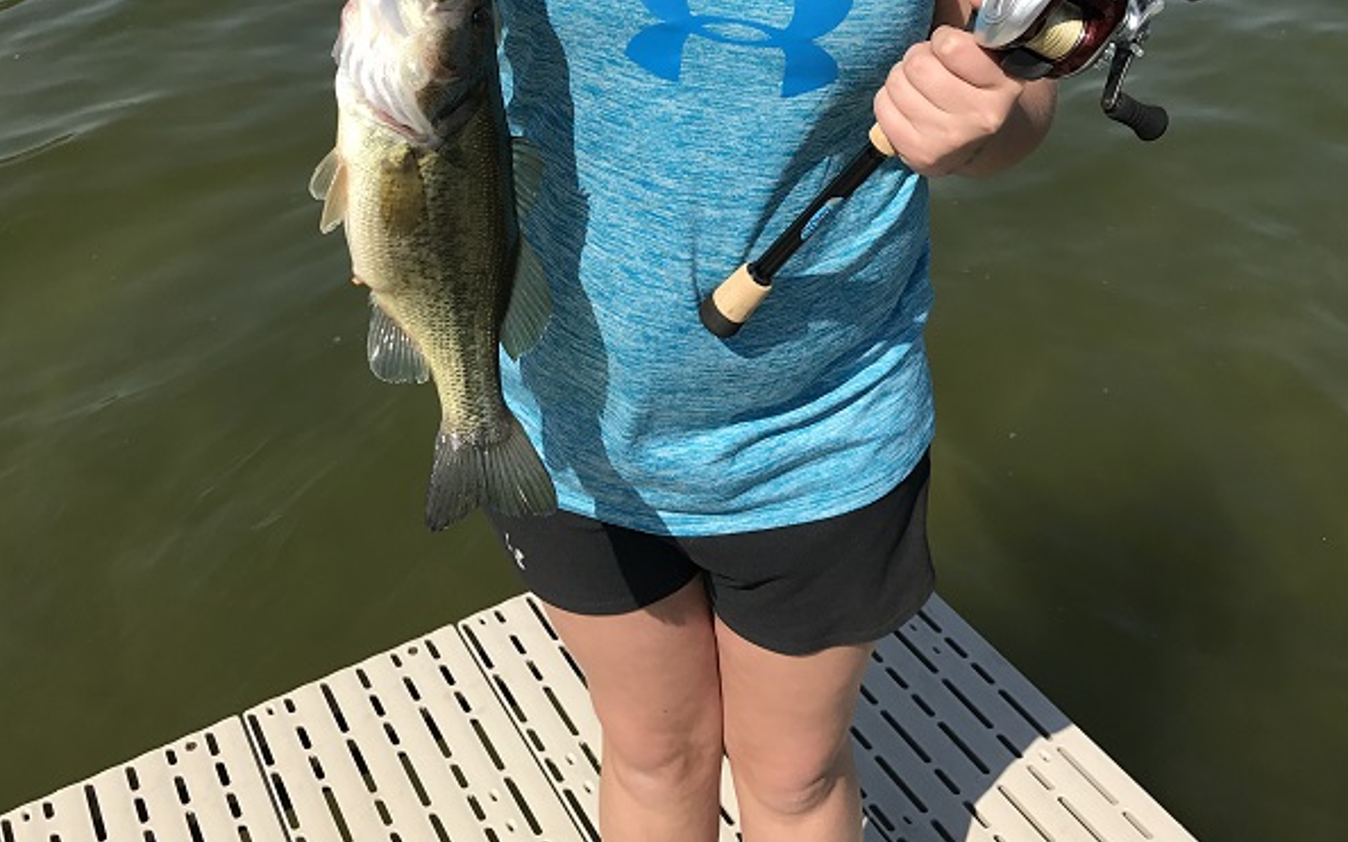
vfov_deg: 30.7
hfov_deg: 49.3
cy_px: 98
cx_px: 676
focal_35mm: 40
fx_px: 1469
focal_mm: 3.99
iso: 20
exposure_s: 1/2591
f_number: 1.8
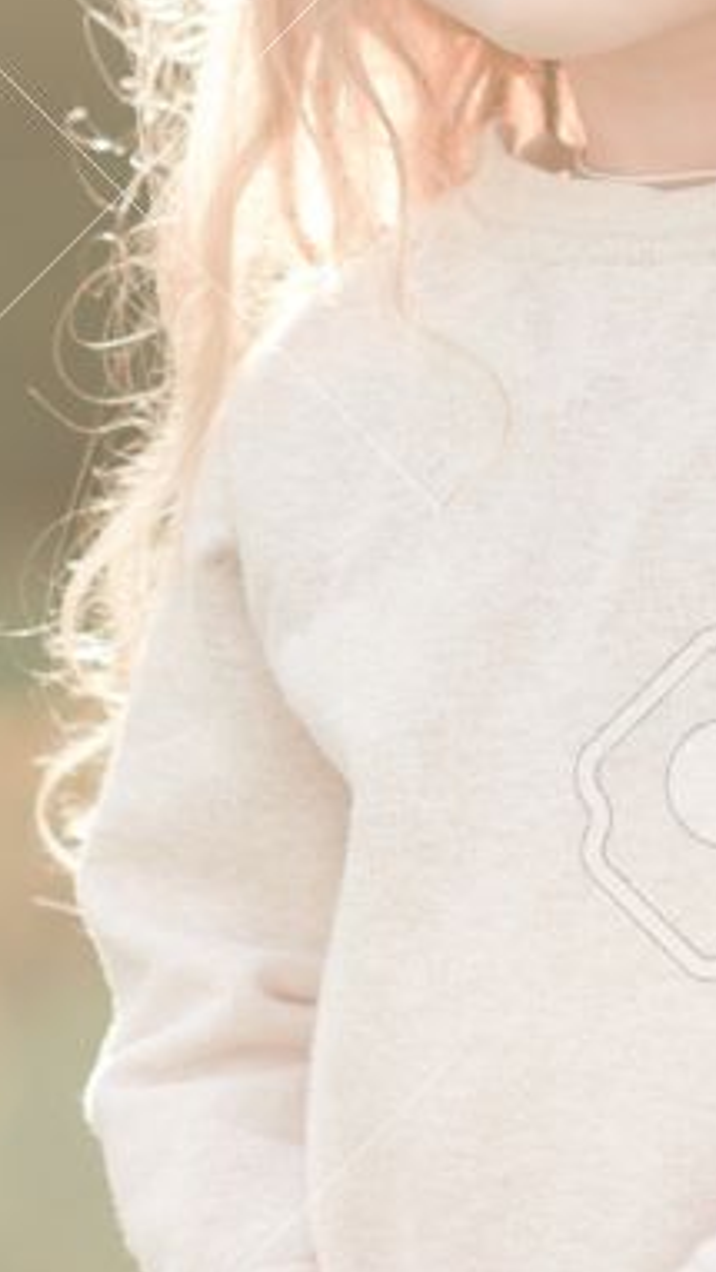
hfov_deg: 4.0
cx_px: 611
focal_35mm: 303
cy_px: 166
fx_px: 10222
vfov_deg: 7.1
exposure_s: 1/1250
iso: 250
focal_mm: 85
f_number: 2.5
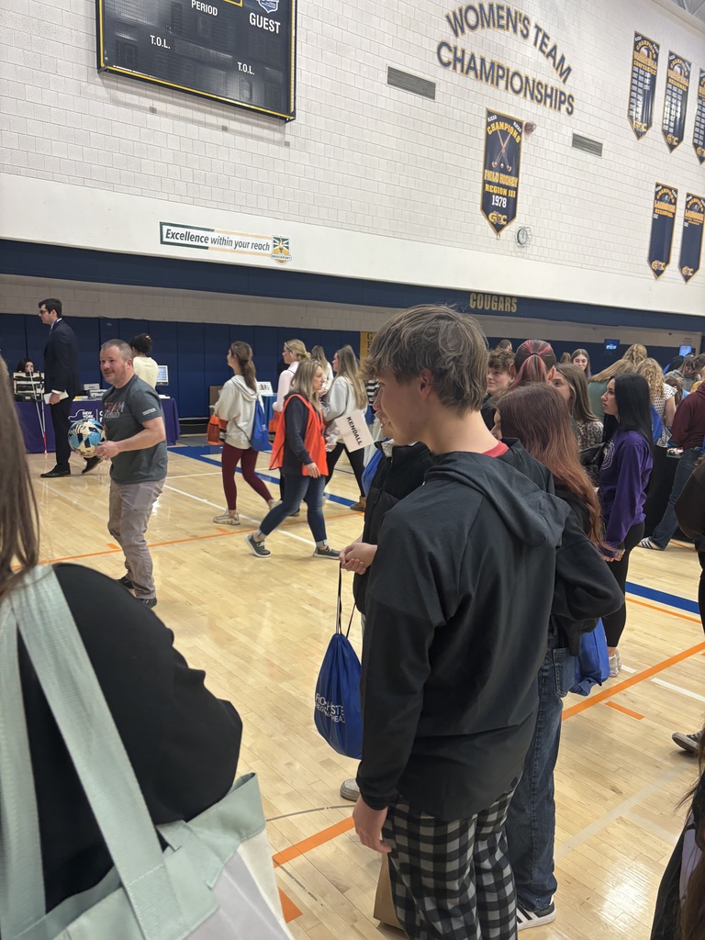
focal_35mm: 26
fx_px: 706
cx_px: 352
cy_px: 470
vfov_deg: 67.3
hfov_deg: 53.1
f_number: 1.6
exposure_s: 1/60
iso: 160
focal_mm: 5.96
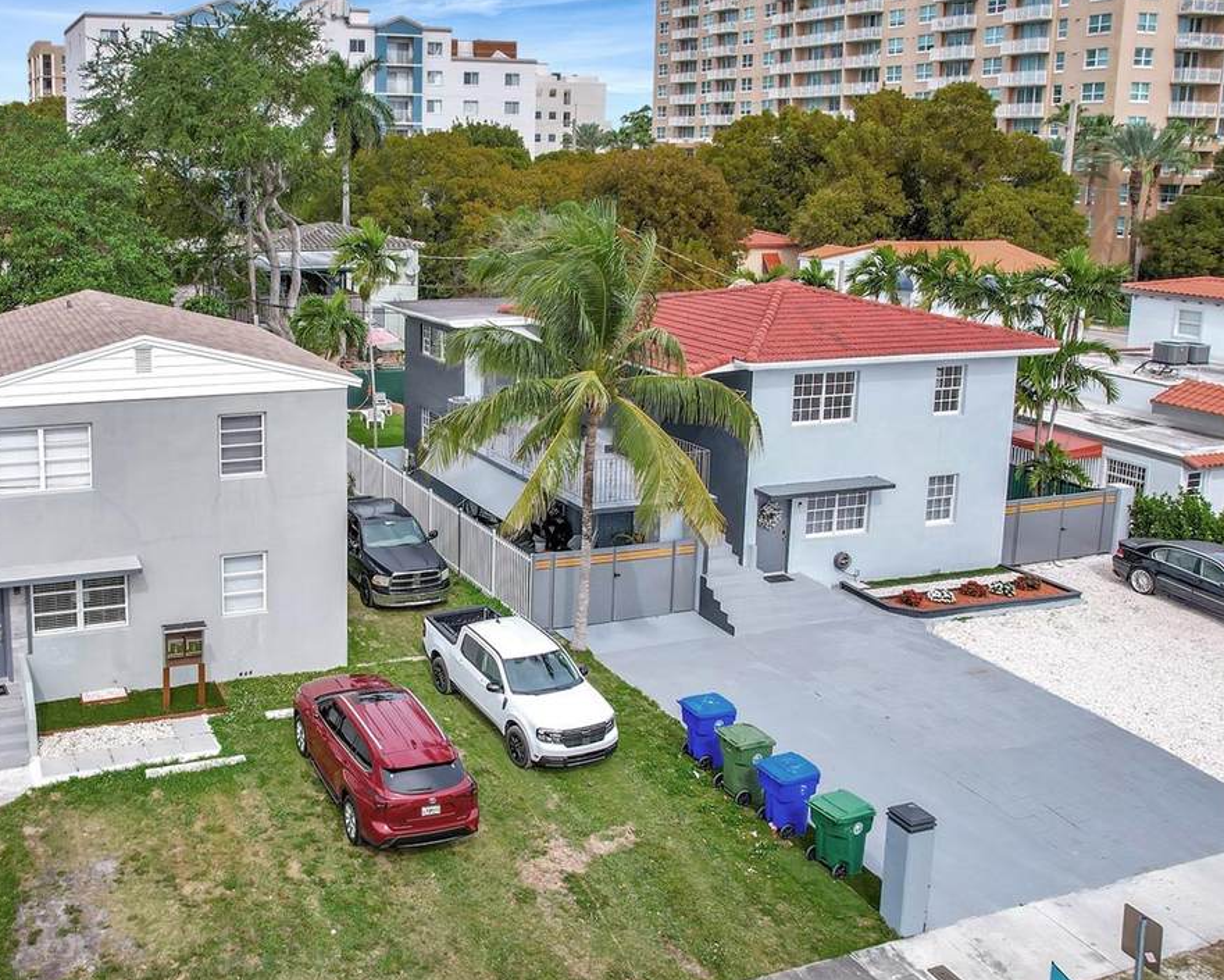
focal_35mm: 30
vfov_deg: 48.4
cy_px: 541
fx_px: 1087
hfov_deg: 58.5
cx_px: 524
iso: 100
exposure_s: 1/1000
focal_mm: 8.38
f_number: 2.8
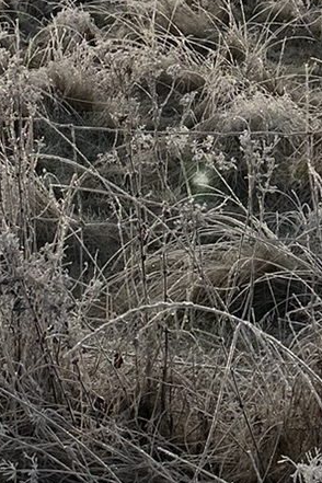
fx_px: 1556
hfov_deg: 11.8
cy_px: -179
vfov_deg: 16.5
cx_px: 100
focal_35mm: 116
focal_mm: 6.86
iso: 80
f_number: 1.78
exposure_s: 1/6211
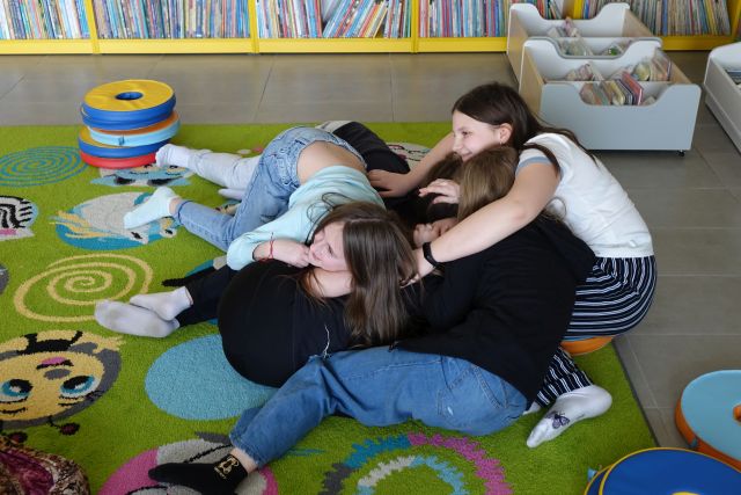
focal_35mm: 41
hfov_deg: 47.4
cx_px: 370
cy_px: 248
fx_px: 844
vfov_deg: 32.6
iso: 500
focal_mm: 15.13
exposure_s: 1/50
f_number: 2.8
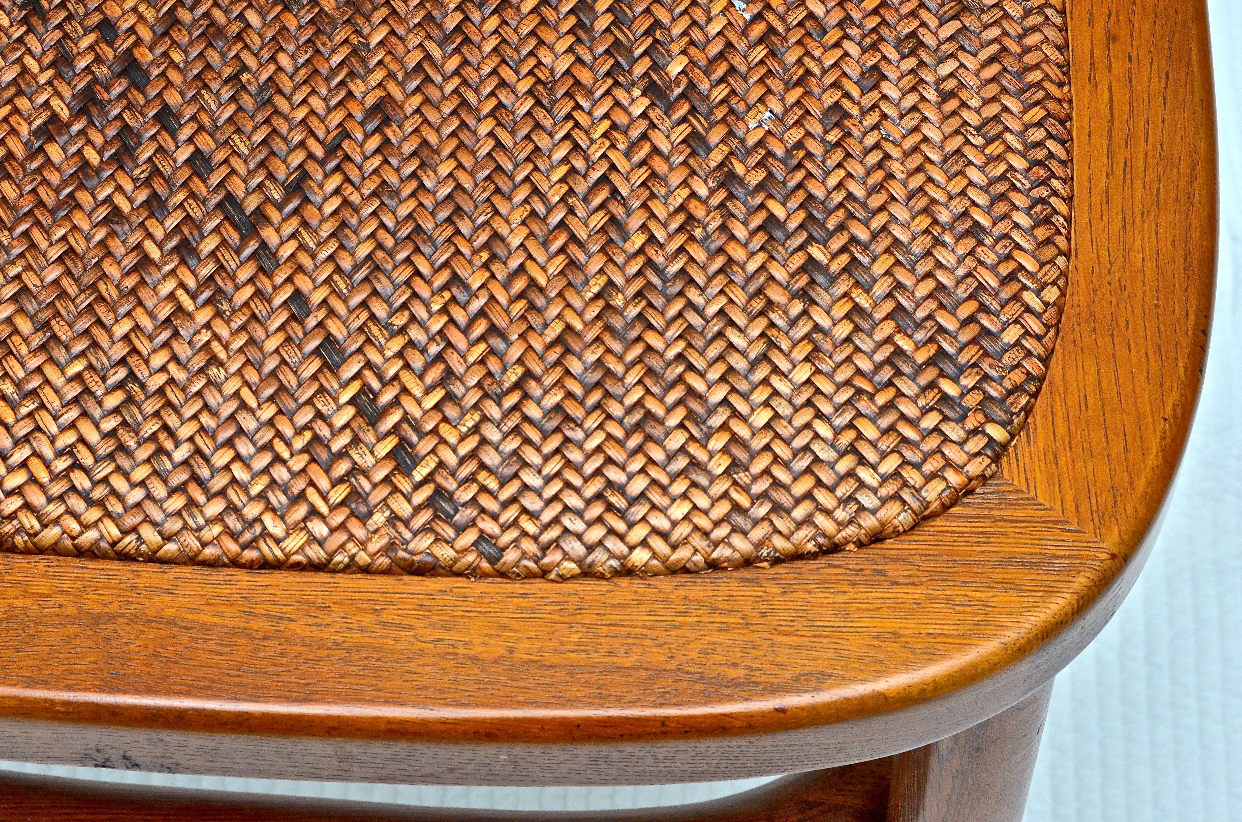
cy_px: 411
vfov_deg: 13.0
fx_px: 3615
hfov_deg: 19.5
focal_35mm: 105
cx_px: 621
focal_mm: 70
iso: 400
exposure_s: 1/125
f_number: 16
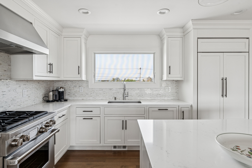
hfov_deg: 86.9
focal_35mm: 19
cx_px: 126
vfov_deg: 64.6
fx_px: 133
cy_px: 84
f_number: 8
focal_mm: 19
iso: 200
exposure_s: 1/40
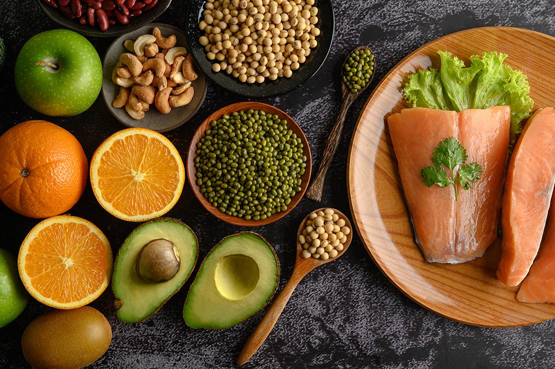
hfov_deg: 33.4
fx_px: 924
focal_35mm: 60
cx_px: 278
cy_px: 184
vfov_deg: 22.6
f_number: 8
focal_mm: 60
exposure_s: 1/125
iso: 100
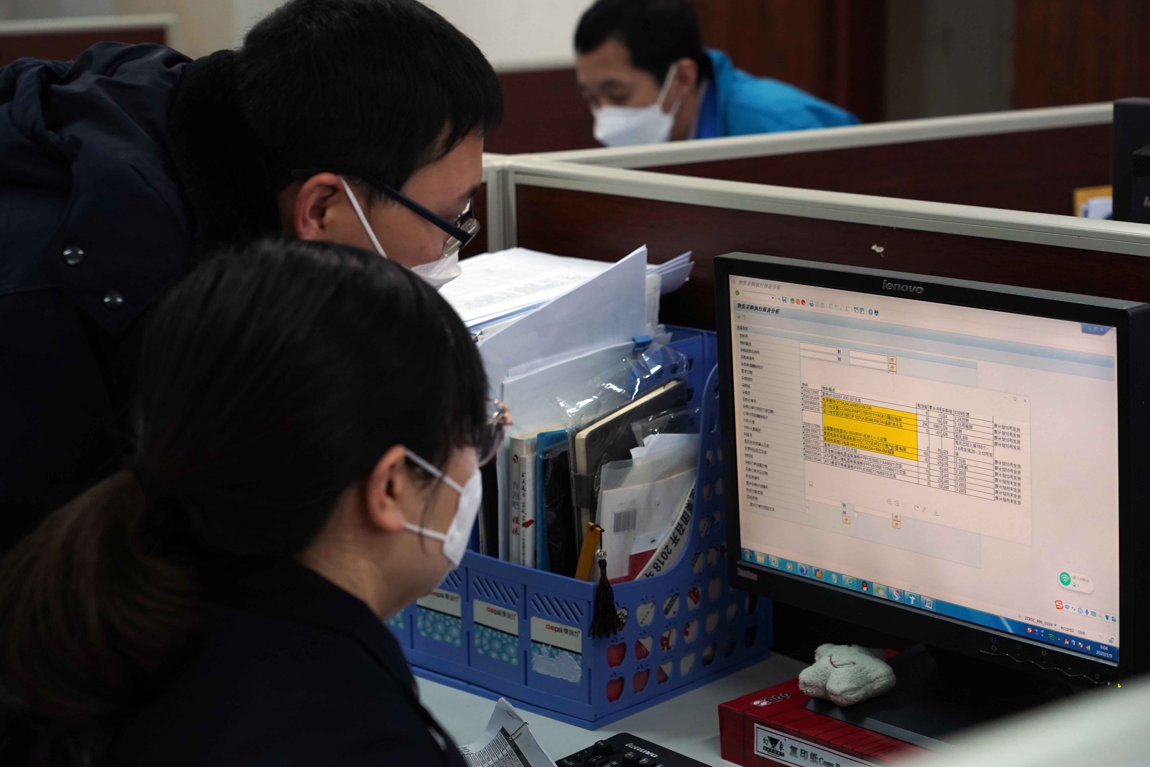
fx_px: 2236
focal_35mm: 70
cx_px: 575
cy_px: 384
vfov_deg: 19.5
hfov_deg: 28.8
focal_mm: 70
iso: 2000
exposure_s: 1/125
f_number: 4.5
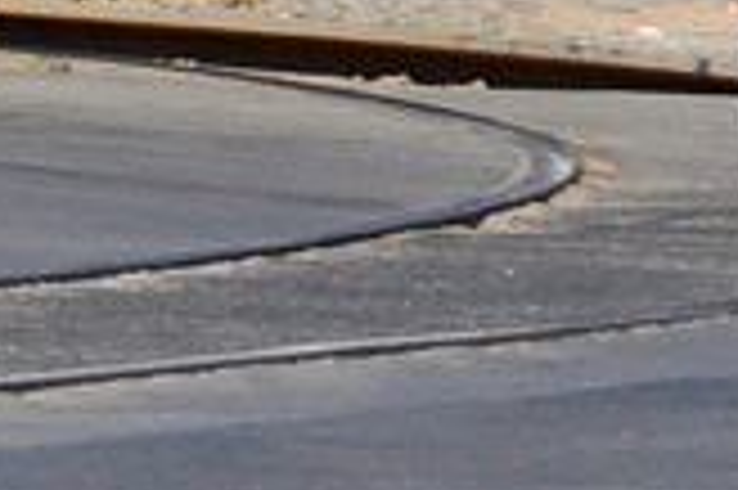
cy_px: -996
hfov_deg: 1.8
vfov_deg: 1.2
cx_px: -855
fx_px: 23626
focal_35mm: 1154
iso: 200
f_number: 9
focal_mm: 105
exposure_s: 1/640
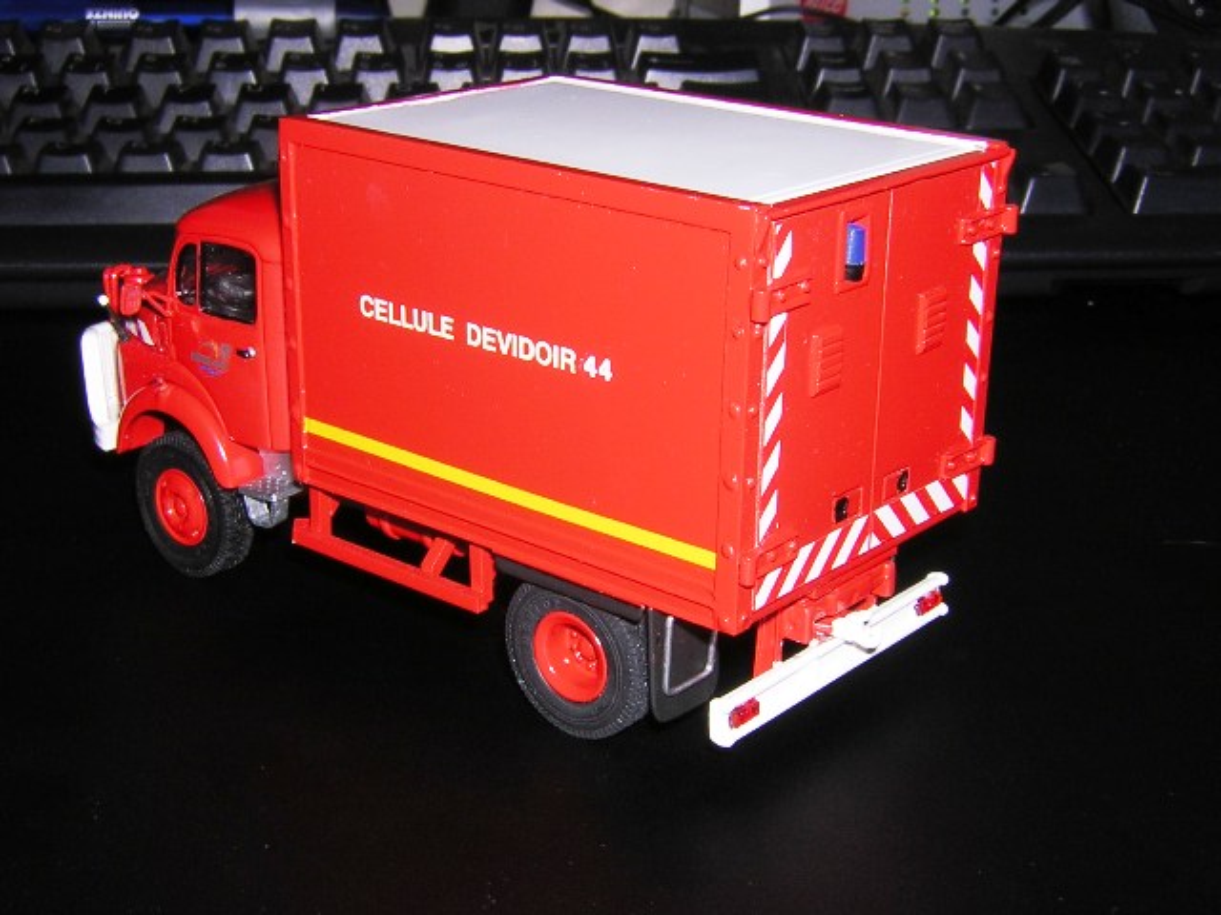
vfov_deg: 27.0
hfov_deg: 35.5
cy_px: 458
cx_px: 610
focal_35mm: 54
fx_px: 1905
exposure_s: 1/60.1
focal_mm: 7.1
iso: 100
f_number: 6.4
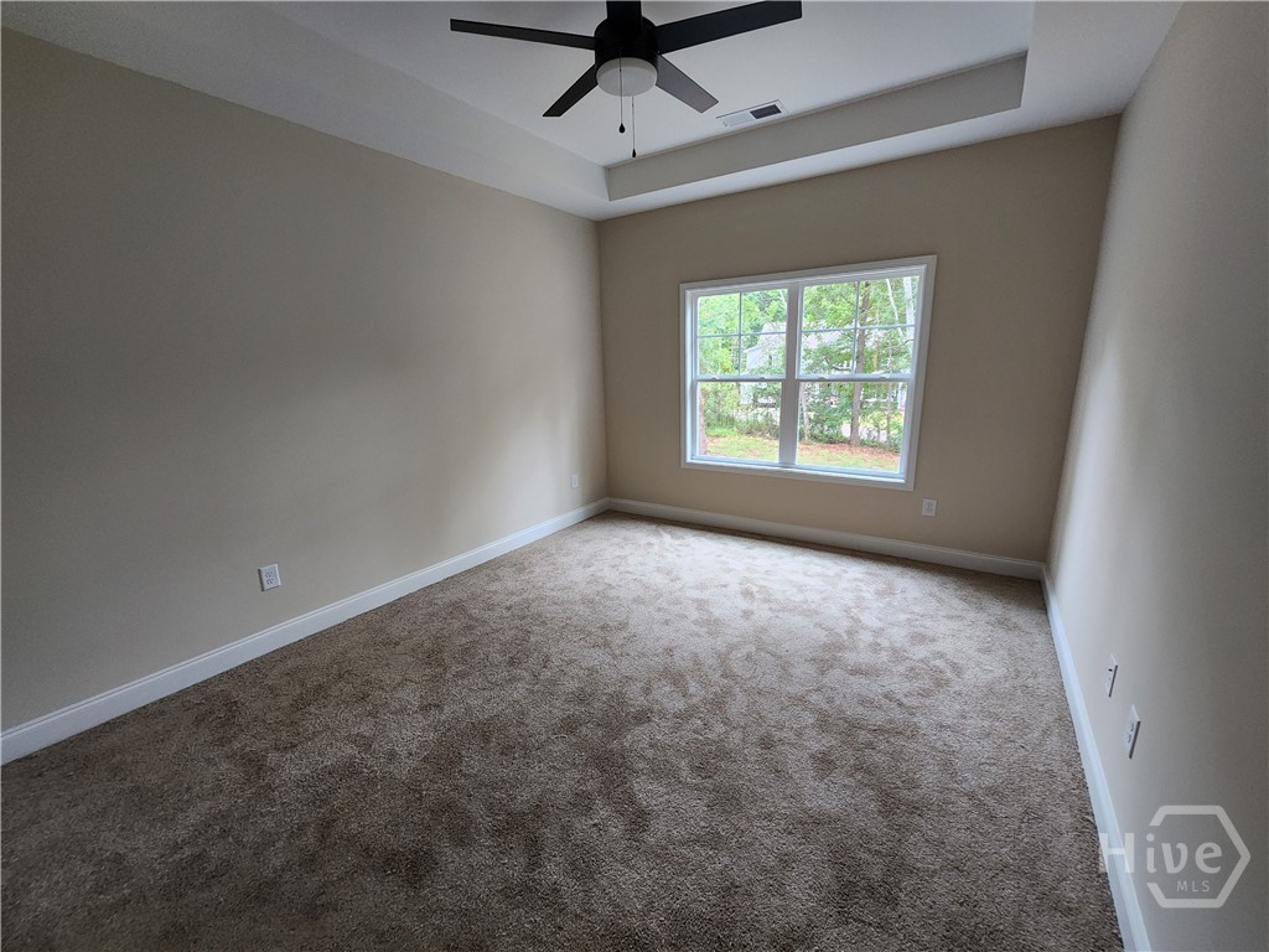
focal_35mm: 13
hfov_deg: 106.2
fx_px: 477
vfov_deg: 89.9
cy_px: 476
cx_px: 634
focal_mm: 2.2
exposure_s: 1/40
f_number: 2.2
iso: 320
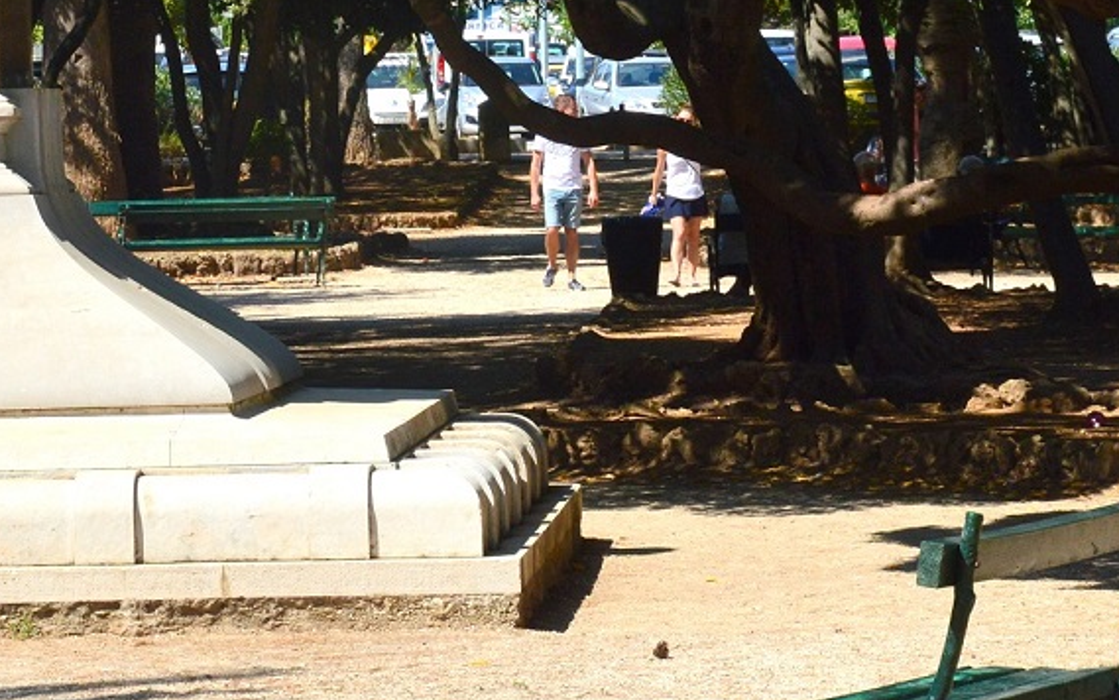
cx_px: -46
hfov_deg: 8.4
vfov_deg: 5.3
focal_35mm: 248
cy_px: -4
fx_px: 7565
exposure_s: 1/500
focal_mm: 70
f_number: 11
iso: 400
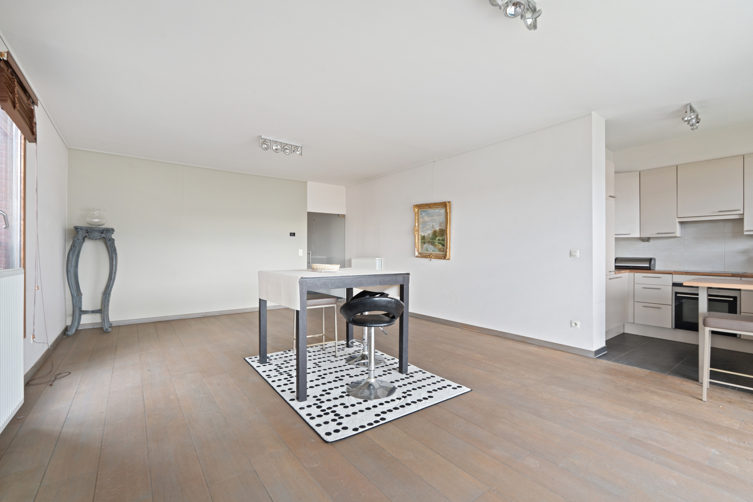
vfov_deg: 73.7
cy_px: 251
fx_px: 335
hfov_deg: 96.7
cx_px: 376
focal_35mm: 16
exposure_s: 2
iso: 500
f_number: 10
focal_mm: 16
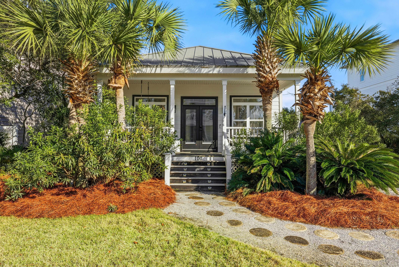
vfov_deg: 53.2
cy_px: 134
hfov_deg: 73.7
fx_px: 266
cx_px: 200
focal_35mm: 24
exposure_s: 1/1600
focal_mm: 24
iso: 400
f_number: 16
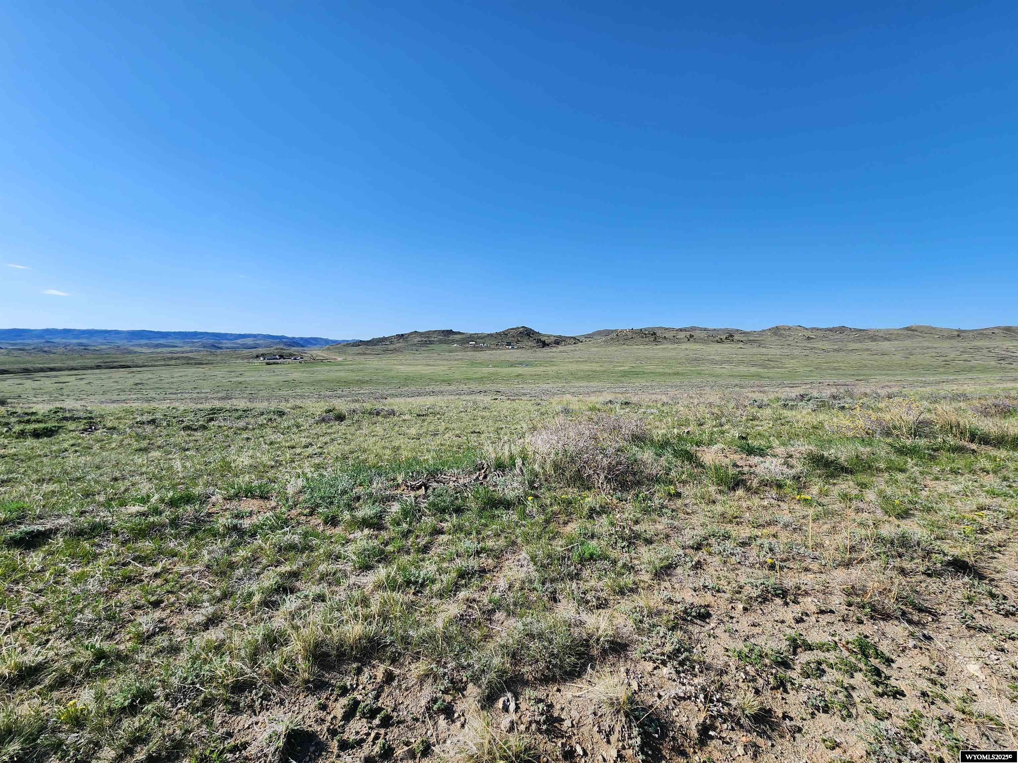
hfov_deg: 106.2
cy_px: 382
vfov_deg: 89.9
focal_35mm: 13
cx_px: 509
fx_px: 382
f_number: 2.2
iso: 50
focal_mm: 2.2
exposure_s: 1/1967
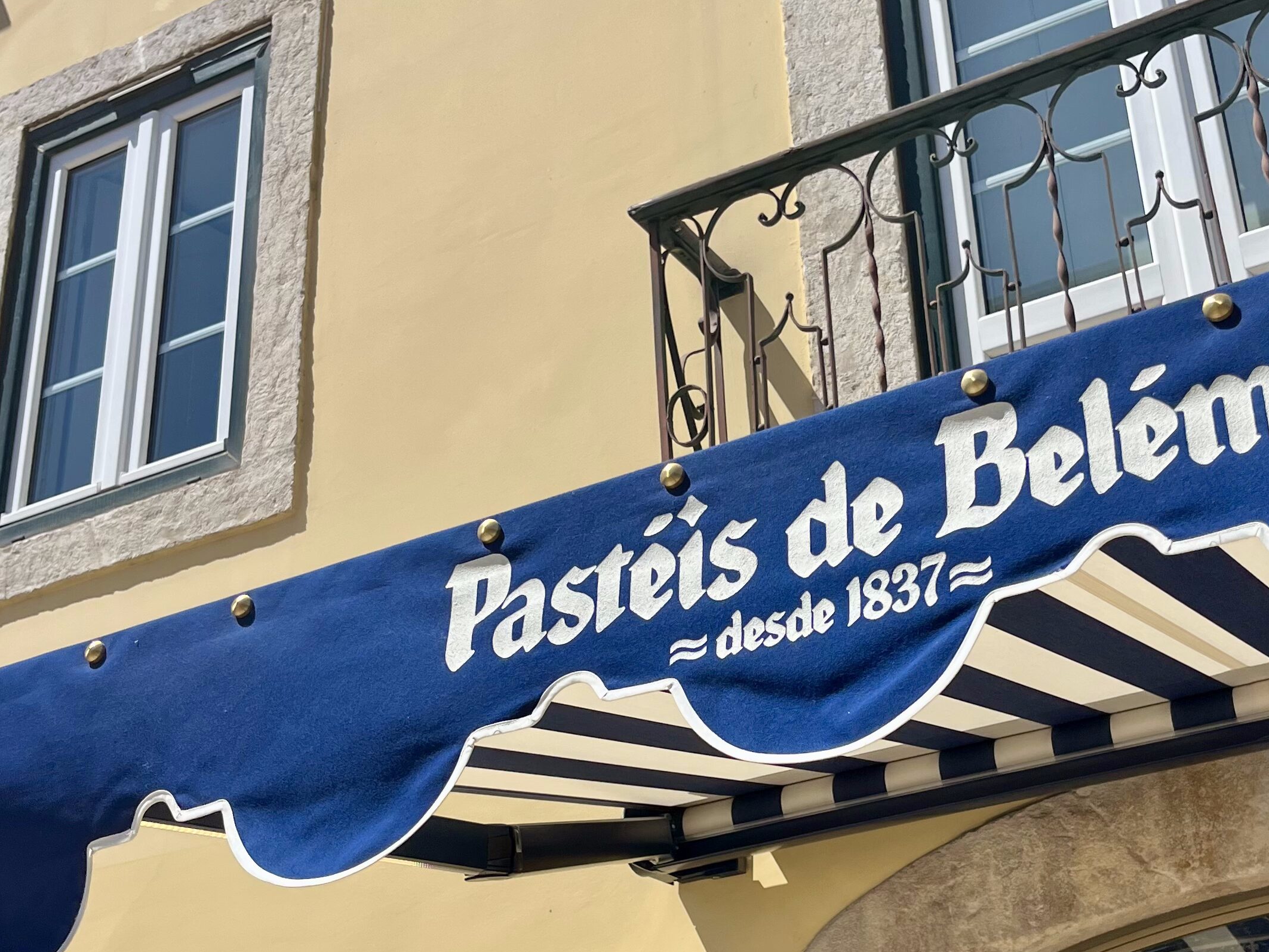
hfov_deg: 49.9
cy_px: 369
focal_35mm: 37
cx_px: 740
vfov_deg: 38.5
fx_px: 1356
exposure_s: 1/4484
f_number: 1.6
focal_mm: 5.1
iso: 50
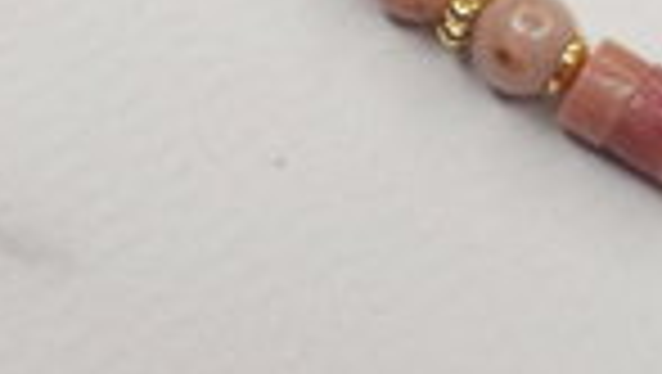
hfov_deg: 23.3
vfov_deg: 13.2
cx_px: 414
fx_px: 1599
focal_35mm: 91
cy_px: 38
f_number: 1.8
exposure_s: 1/30
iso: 50
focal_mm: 5.4
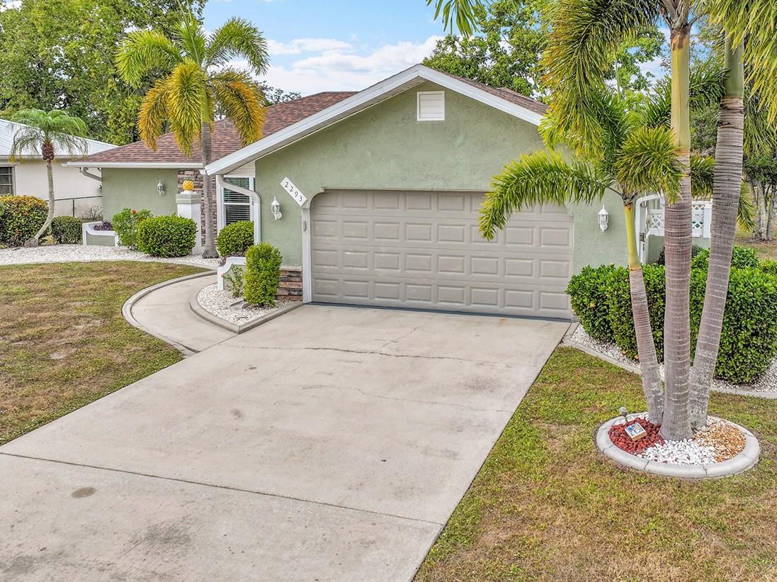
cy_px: 244
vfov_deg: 40.5
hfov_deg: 52.6
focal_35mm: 35
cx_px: 431
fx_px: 785
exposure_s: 1/160
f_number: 2.8
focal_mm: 12.29
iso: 110
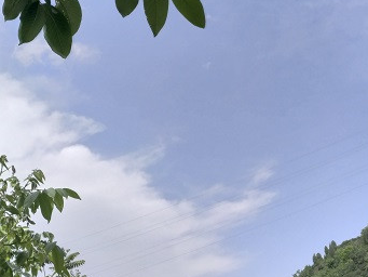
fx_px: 468
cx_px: 167
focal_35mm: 44
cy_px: 170
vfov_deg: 32.8
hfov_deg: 42.9
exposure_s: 1/3559
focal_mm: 4.36
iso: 100
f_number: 1.8
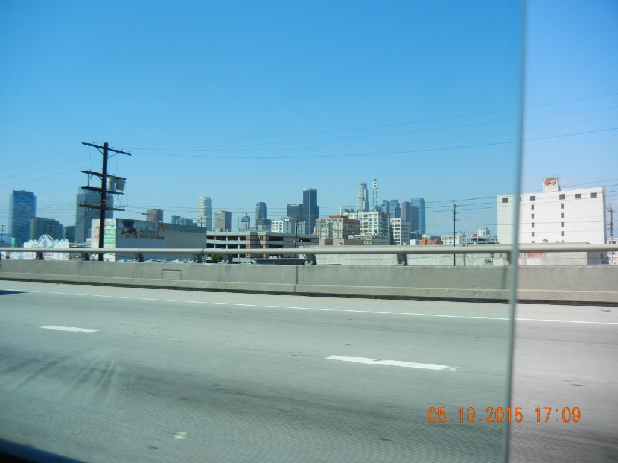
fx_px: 536
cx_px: 309
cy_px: 232
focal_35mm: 30
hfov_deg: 60.0
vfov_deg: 46.8
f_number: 7
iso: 160
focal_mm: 5.4
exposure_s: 1/433
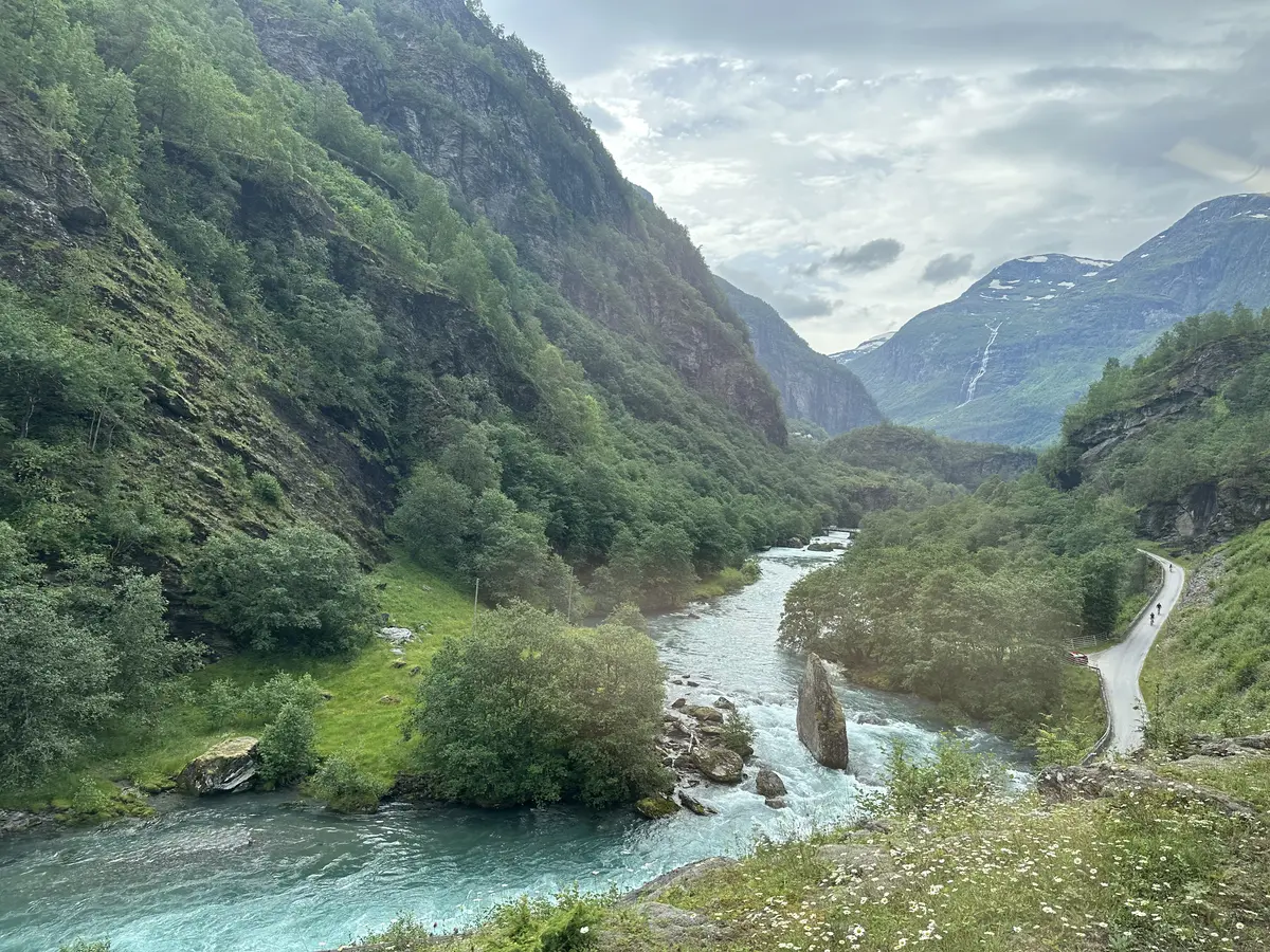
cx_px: 635
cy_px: 476
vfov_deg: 56.8
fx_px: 881
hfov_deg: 71.6
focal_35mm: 24
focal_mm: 6.86
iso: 80
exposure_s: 1/1339
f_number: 1.78
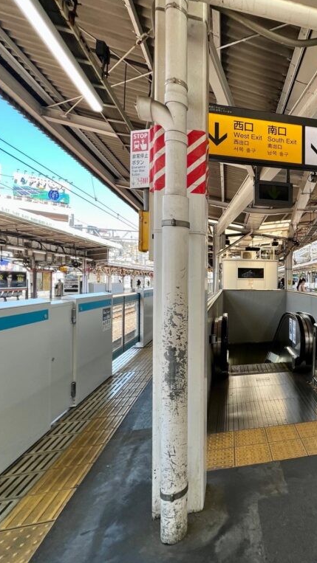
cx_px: 312
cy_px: 280
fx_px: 284
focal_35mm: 19
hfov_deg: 48.7
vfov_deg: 89.6
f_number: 1.8
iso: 32
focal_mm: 1.57
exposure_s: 1/131
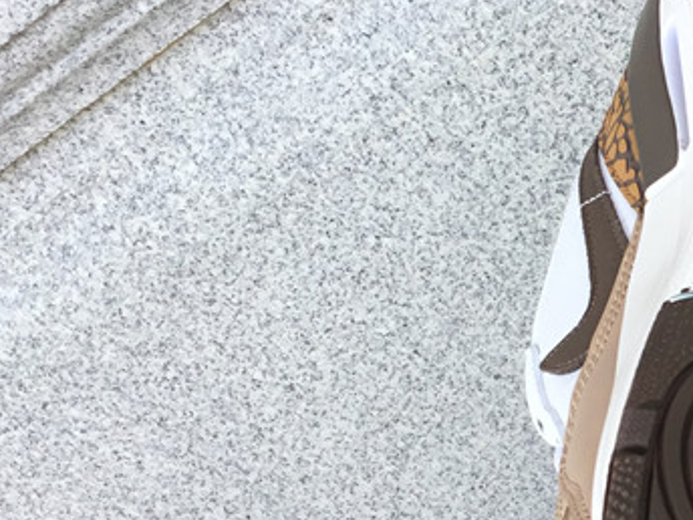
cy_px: 332
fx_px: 1622
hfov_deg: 21.9
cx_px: 876
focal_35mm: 81
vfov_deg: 18.2
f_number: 2.4
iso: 25
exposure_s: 1/210
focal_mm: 3.3
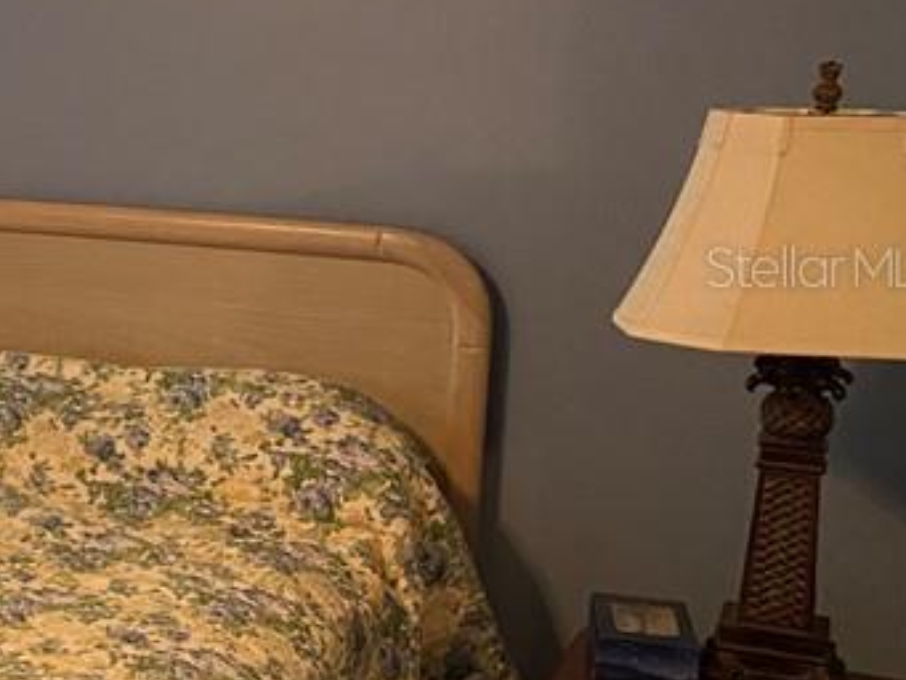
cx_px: -404
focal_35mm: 78
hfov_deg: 21.5
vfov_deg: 18.9
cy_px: 266
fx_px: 2042
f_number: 1.8
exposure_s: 1/60
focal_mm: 4.25
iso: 320
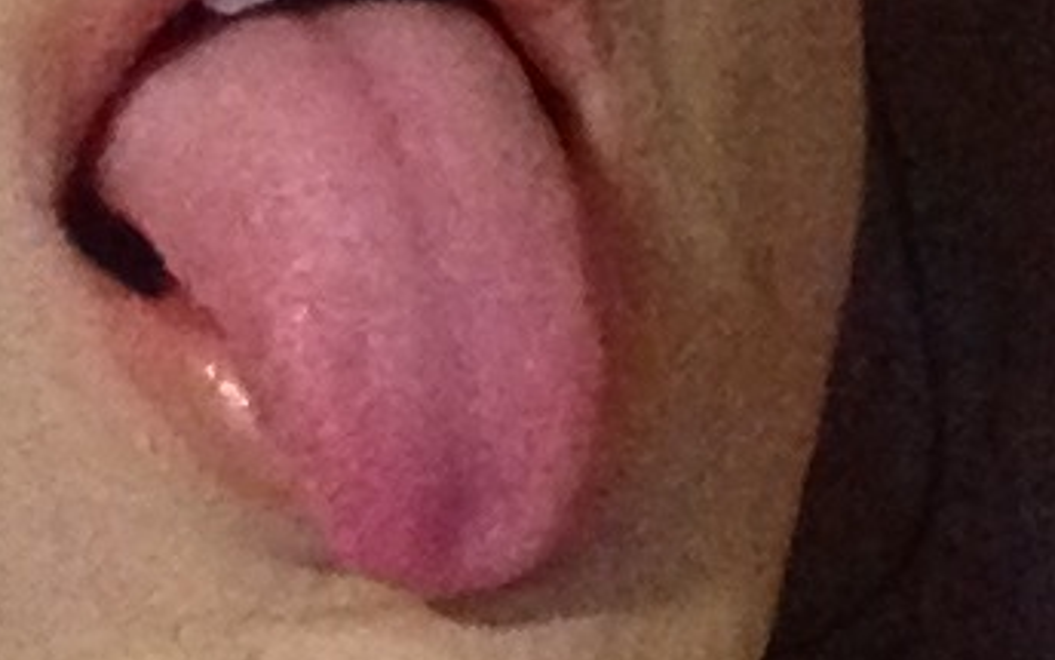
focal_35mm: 130
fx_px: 3738
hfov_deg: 16.1
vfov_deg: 10.0
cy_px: 629
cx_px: 570
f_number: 2.4
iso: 1600
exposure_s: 1/15
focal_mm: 2.15
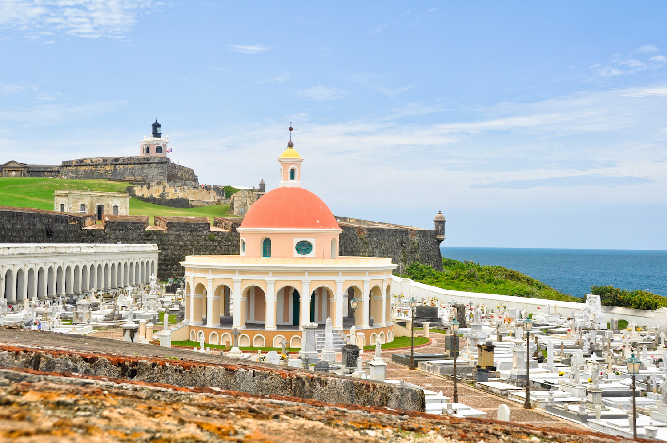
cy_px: 222
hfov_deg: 37.9
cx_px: 334
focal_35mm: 52
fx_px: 971
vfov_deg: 25.7
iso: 200
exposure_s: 1/200
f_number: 9
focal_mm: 35
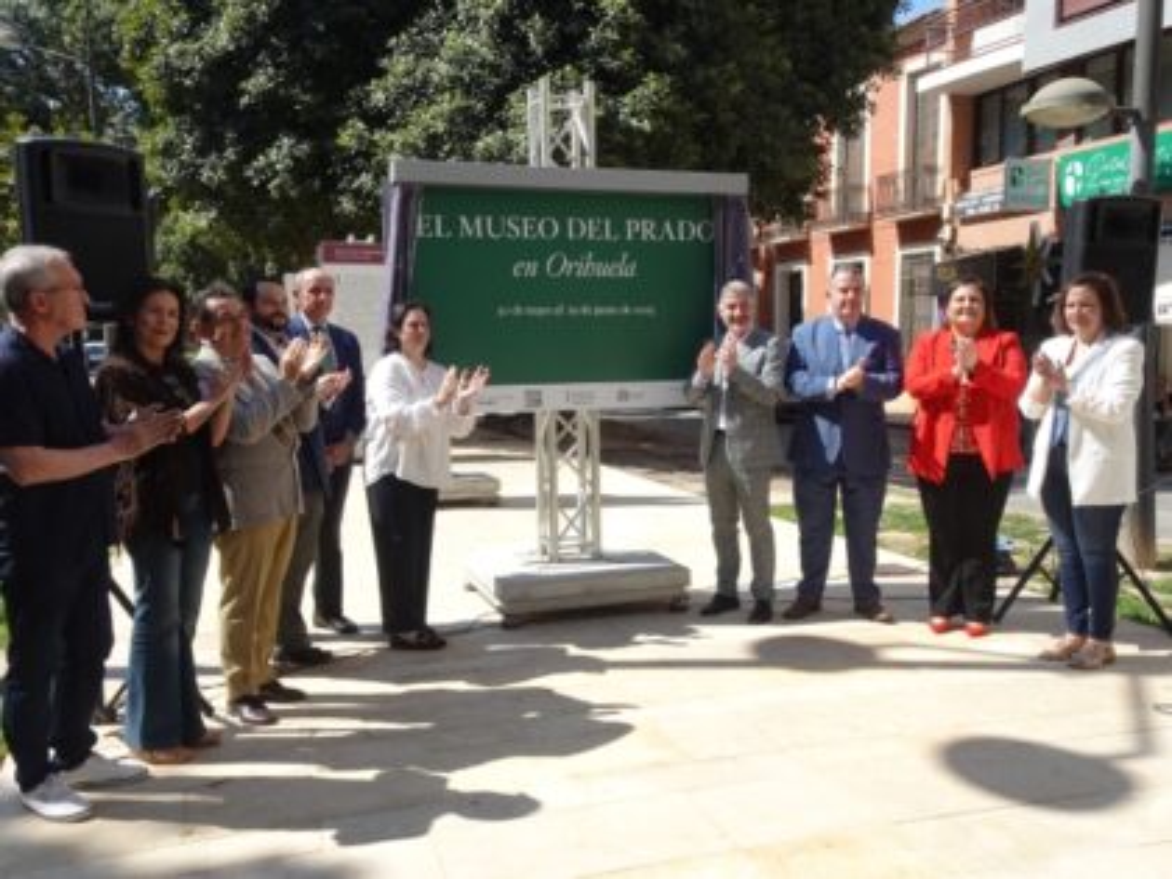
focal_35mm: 29
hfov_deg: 61.7
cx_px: 586
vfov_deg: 48.2
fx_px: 982
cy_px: 440
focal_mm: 4.96
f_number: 3.5
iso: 80
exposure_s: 1/500
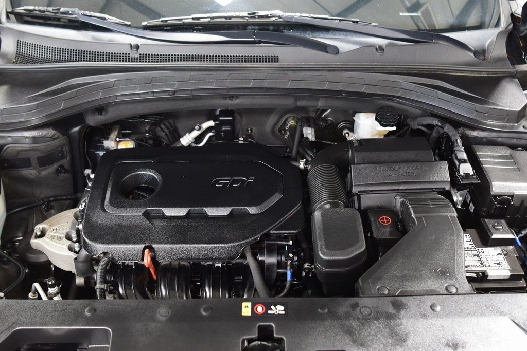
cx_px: 264
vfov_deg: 36.9
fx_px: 527
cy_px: 176
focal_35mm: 36
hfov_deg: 53.1
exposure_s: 1/15
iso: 1600
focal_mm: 24
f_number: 3.5
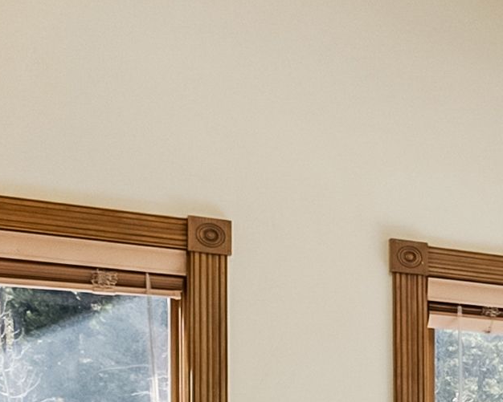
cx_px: 1294
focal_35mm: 89
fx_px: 1325
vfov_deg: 16.2
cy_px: 551
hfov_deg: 13.5
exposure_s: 1/320
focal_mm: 14
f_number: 7.1
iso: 640
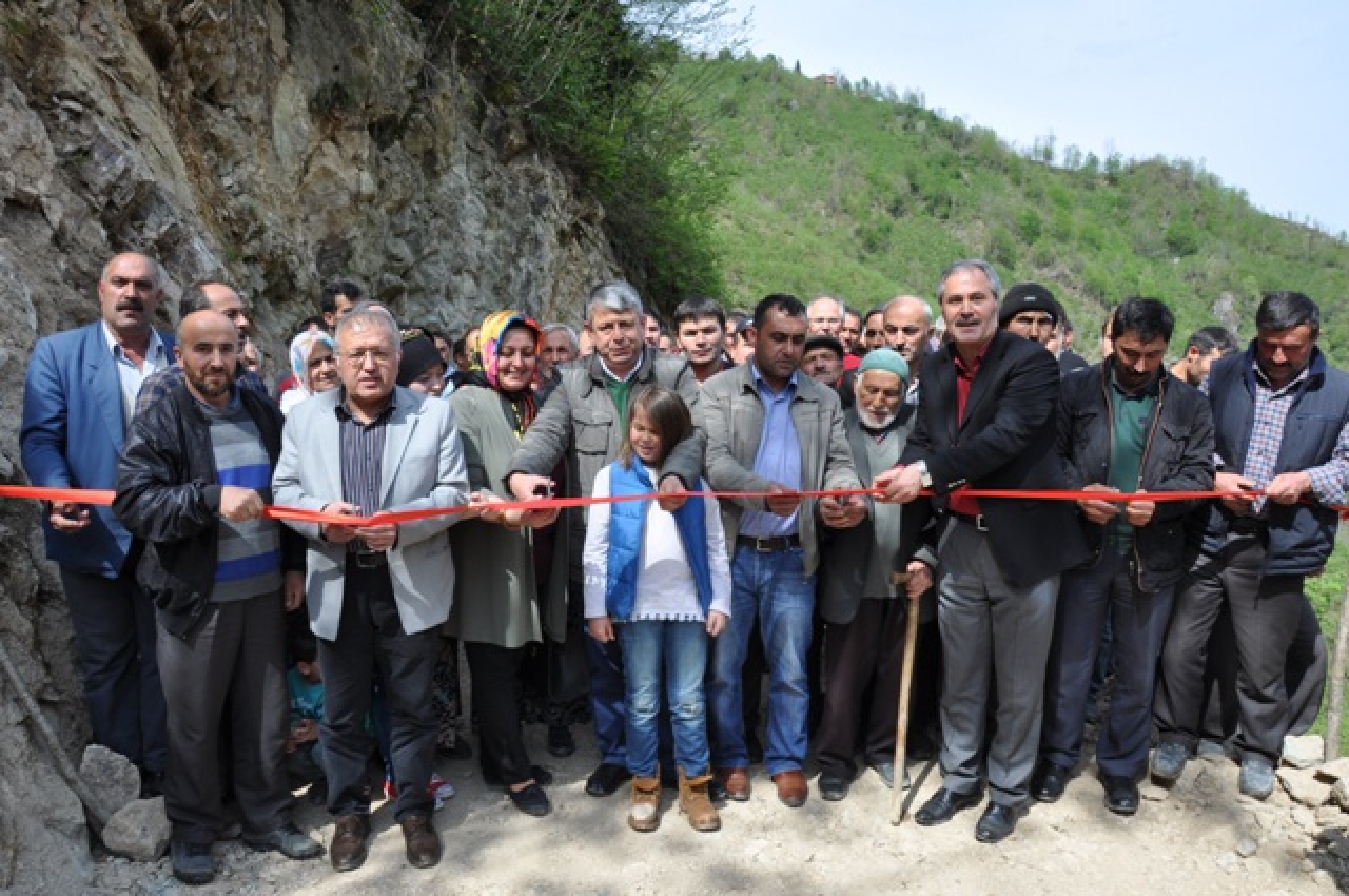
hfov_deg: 67.4
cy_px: 448
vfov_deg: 47.8
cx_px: 674
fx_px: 1010
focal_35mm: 27
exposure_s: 1/125
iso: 200
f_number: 11
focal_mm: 18
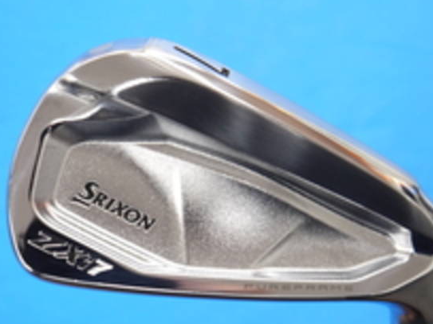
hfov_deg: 19.8
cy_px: 163
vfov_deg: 14.9
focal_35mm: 99
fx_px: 1238
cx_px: 213
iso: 800
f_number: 5.6
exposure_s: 1/80
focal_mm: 42
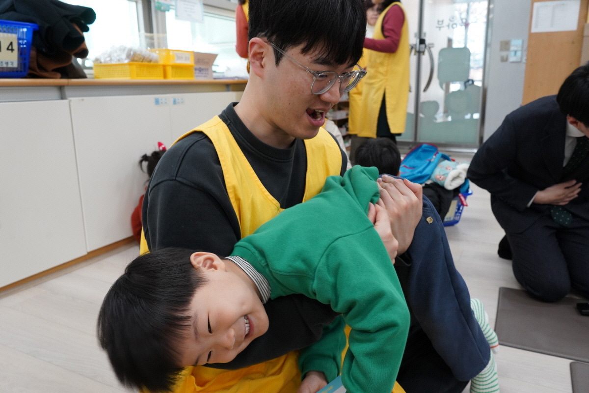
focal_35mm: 28
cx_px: 294
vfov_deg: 46.4
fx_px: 458
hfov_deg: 65.5
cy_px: 196
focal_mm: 28
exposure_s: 1/60
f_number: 7.1
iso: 2500
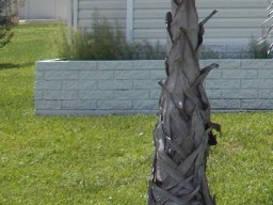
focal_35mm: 104
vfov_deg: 13.7
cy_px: -59
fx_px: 820
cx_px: 445
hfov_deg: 16.6
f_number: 8
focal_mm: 4.6
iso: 80
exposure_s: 1/200
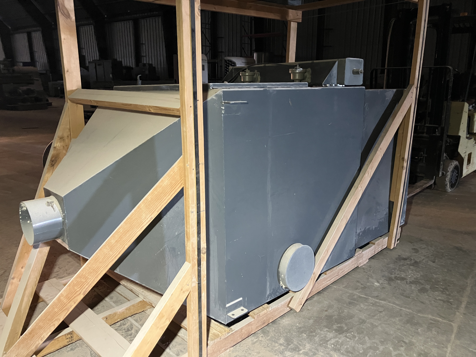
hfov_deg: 63.4
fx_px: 385
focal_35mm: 28
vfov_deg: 49.7
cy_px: 178
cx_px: 238
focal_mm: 3.99
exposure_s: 1/28
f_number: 1.8
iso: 500
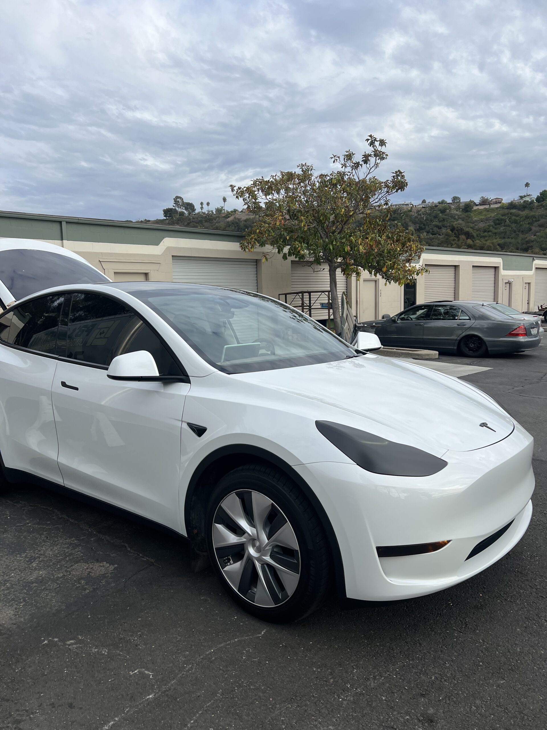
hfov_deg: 53.1
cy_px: 365
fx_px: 548
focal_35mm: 26
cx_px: 274
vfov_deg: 67.3
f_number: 1.5
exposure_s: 1/2695
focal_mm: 5.7
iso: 50
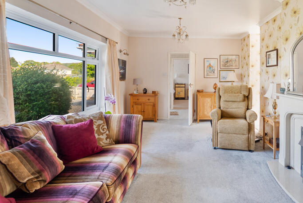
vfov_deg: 58.7
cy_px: 74
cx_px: 195
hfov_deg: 79.2
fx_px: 177
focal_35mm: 21
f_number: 6.3
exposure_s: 1/320
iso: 320
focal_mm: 14
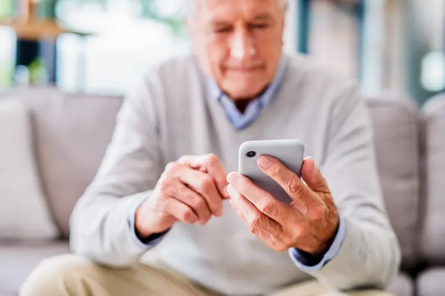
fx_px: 618
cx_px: 222
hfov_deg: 39.6
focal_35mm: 50
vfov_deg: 27.0
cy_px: 148
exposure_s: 1/125
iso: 200
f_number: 2
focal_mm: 50
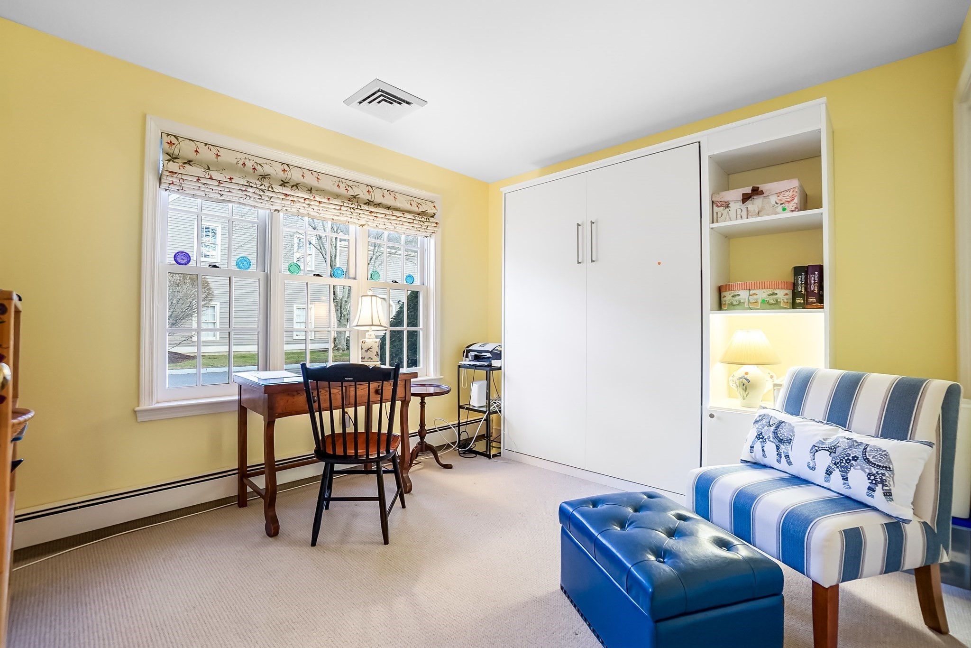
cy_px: 324
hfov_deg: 100.4
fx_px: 405
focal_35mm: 15
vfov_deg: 77.3
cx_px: 486
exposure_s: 1/20
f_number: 4
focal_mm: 10
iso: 500
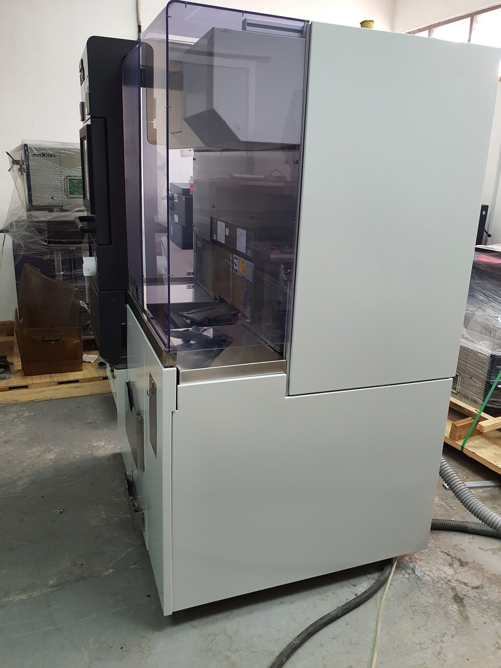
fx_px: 521
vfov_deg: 65.3
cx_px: 255
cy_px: 322
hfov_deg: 51.3
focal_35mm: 27
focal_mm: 4.3
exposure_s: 1/50
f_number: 2.4
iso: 250
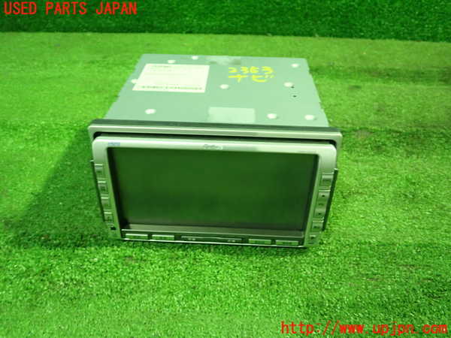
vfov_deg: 46.8
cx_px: 226
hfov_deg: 60.0
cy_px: 169
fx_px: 391
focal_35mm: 30
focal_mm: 5.5
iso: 1000
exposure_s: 1/30
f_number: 2.3
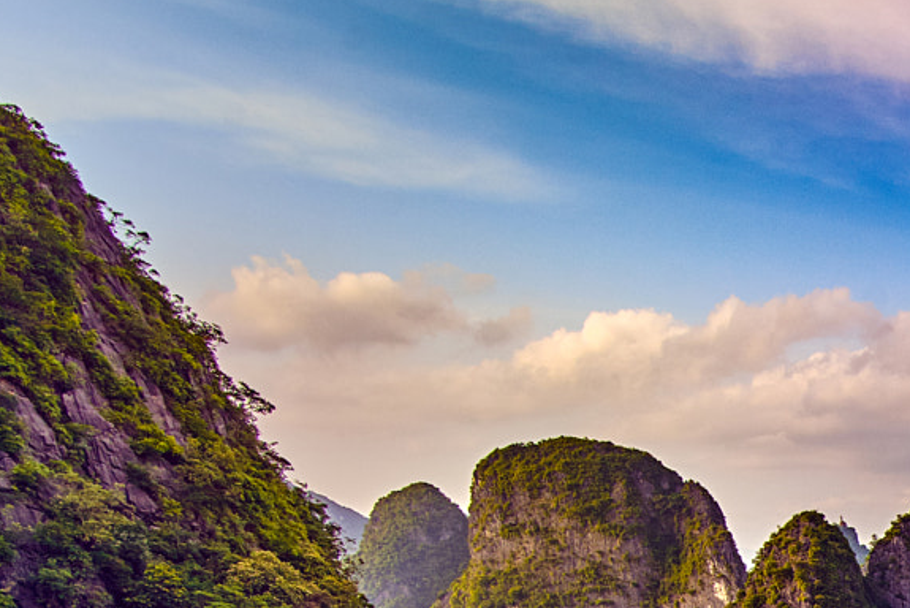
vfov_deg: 19.2
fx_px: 1441
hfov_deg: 23.7
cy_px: 1035
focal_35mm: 57
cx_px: 1510
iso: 250
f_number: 8
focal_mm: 16
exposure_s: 1/250
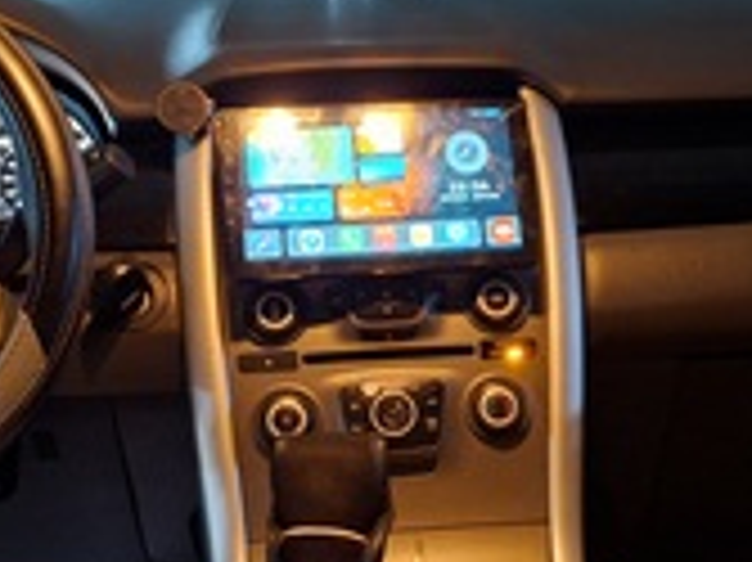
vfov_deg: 23.2
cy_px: 312
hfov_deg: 30.7
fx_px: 1368
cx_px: 435
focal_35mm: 63
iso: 1000
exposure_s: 1/20
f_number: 1.8
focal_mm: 5.54
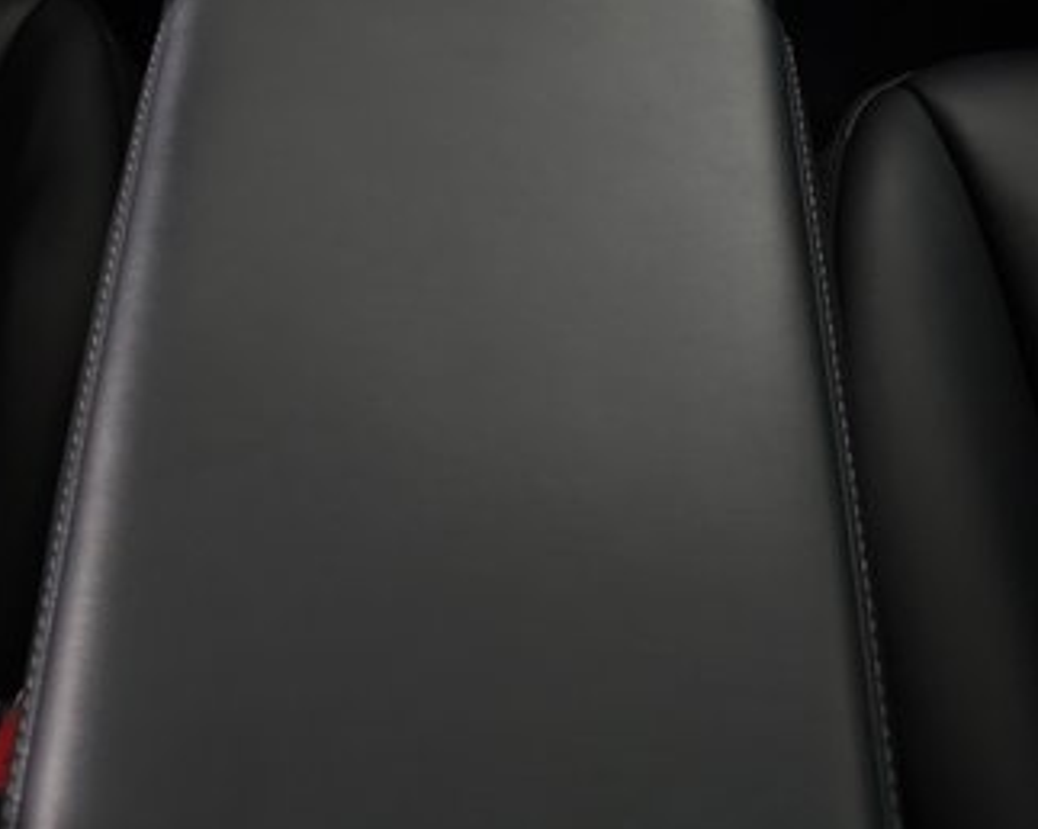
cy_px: -379
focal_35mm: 71
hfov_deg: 26.8
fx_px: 2180
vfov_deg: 19.1
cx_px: 443
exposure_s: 1/60
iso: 160
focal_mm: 6.3
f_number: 1.7
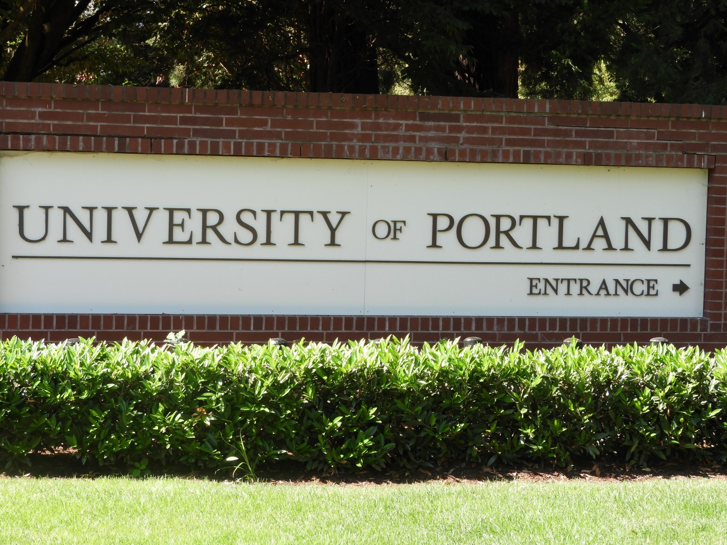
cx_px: 357
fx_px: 1869
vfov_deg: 16.6
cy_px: 263
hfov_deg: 22.0
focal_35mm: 89
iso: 100
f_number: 4.5
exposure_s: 1/125
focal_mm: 15.2
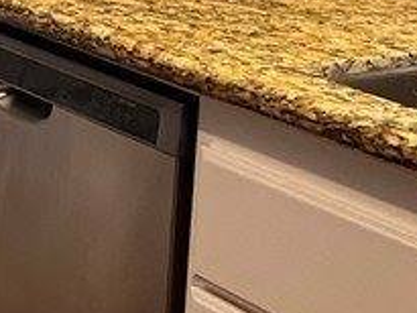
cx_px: -529
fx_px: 1567
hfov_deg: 12.5
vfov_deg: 11.0
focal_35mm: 130
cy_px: -159
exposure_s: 1/120
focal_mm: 5.1
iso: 125
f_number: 1.6
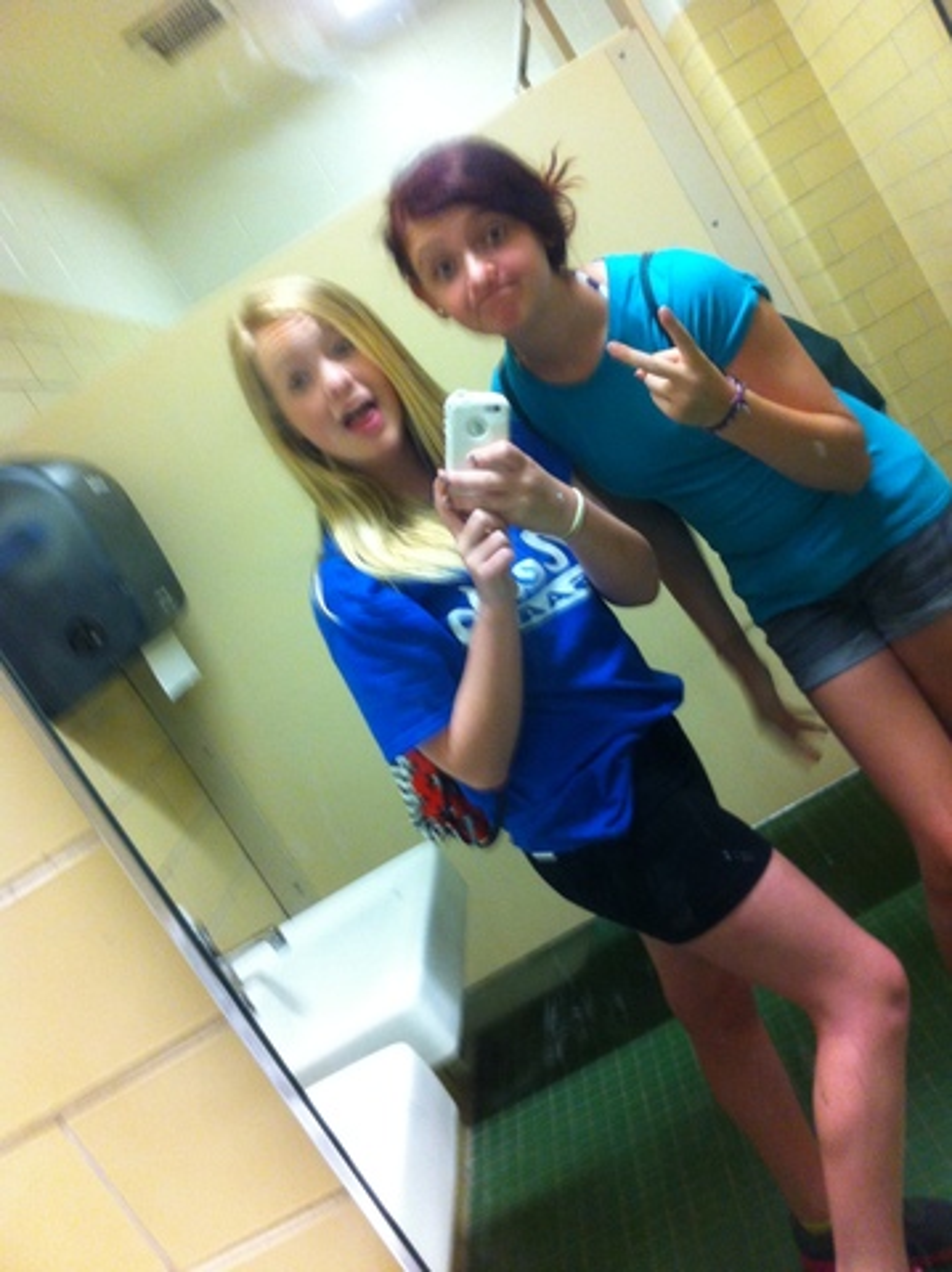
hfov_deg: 40.6
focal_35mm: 35
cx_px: 476
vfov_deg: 52.7
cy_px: 636
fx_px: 1286
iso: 250
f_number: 2.8
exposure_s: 1/15
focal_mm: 3.85
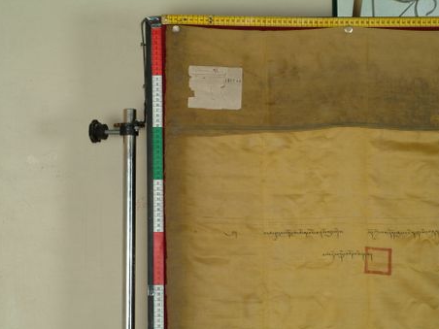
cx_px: 228
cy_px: 165
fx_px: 1224
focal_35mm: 97
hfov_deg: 20.3
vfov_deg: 15.3
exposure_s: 1/20
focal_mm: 59
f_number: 13
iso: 160
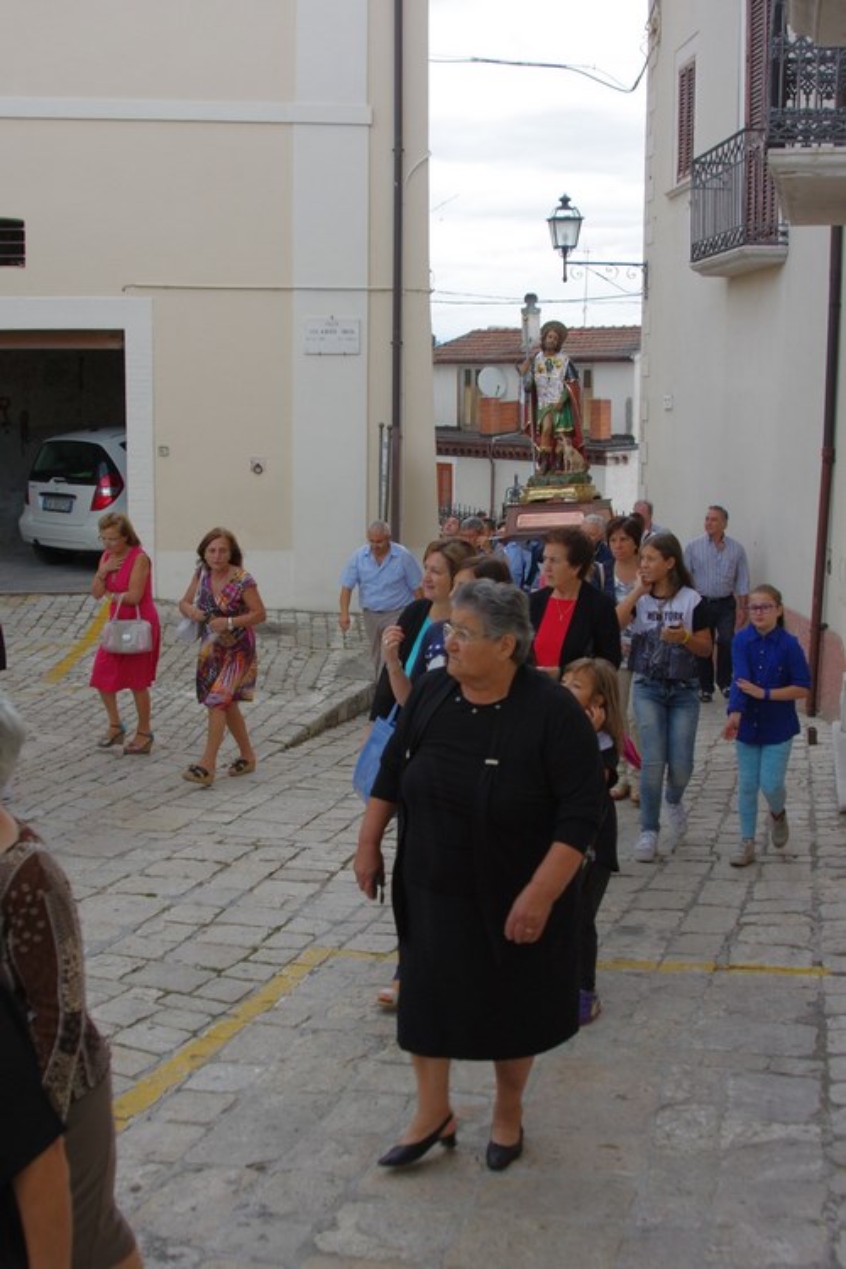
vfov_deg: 46.4
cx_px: 423
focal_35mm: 42
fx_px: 1480
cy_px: 634
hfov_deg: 31.9
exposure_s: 1/125
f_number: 6.3
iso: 640
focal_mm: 28
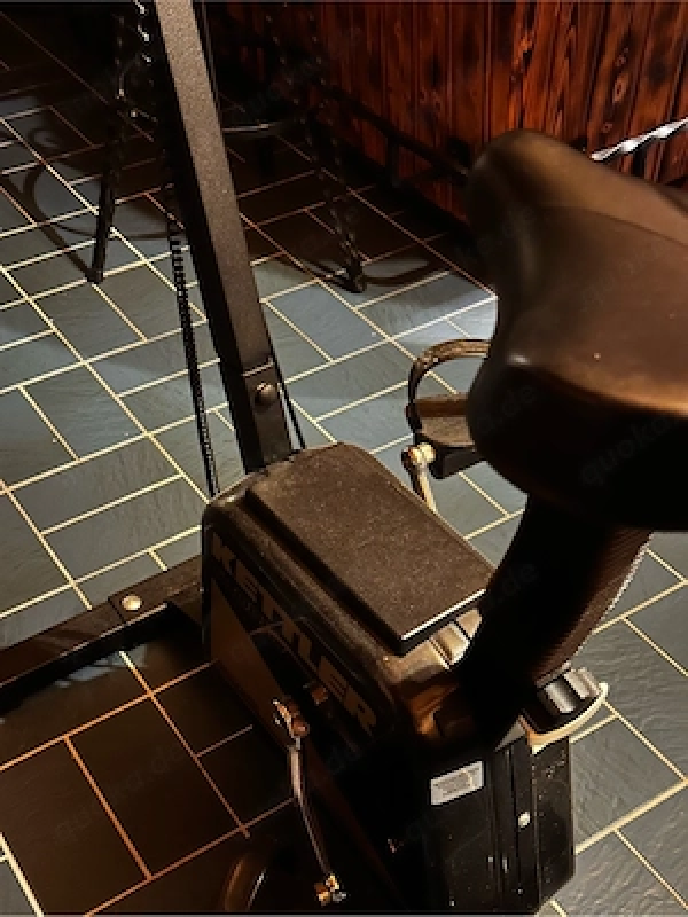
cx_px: 344
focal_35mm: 48
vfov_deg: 39.7
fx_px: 1272
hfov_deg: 30.3
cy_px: 458
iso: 800
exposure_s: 1/5
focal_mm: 6.86
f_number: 1.78
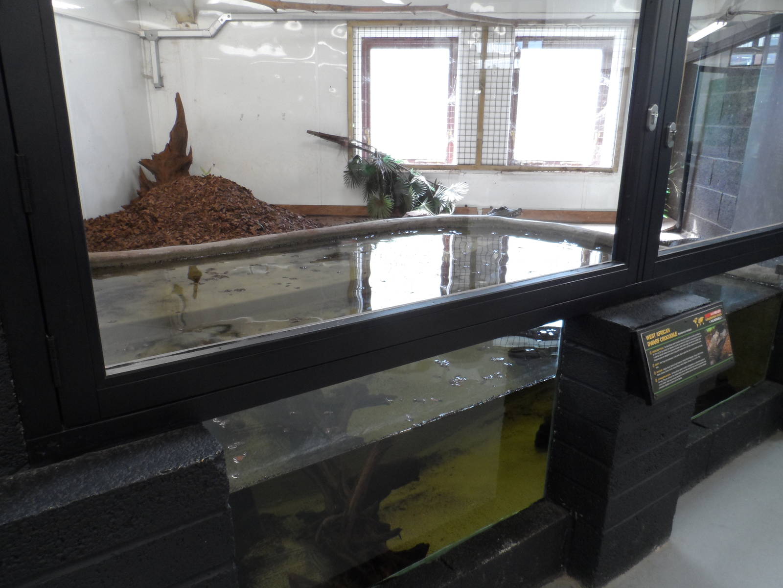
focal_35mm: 24
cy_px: 294
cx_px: 392
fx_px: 543
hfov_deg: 71.6
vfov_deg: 56.8
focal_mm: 4
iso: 160
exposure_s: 1/30
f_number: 3.2
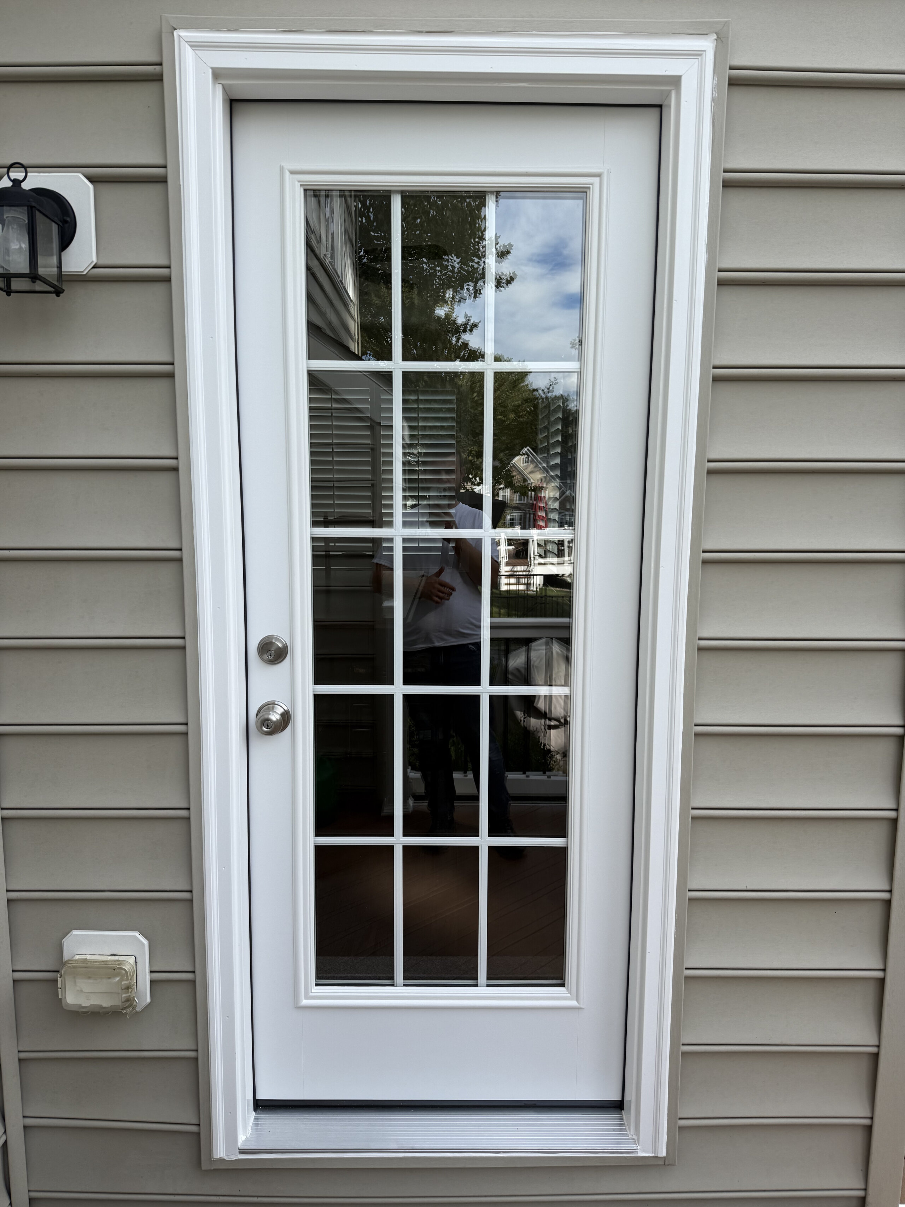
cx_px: 452
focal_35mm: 24
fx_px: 837
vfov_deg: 71.6
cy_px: 604
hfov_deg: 56.8
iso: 80
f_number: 1.78
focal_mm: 6.76
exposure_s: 1/1250
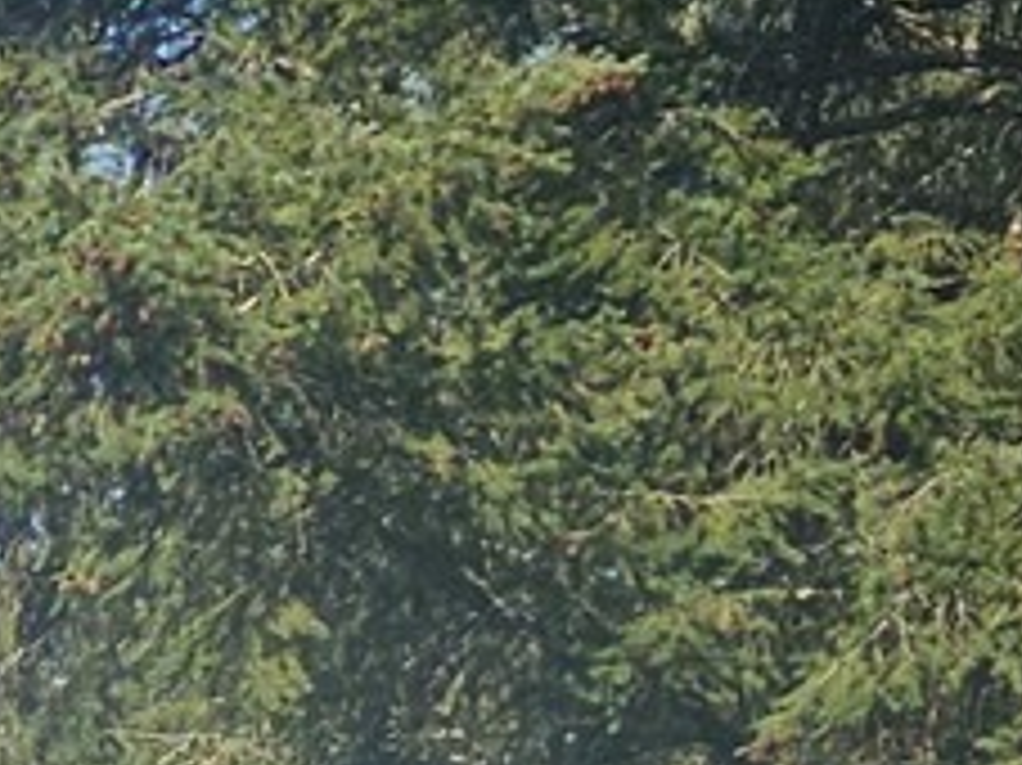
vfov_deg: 8.5
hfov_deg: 10.1
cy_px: 1683
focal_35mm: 162
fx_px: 4780
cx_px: -1684
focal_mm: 6.3
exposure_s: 1/557
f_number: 1.7
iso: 10
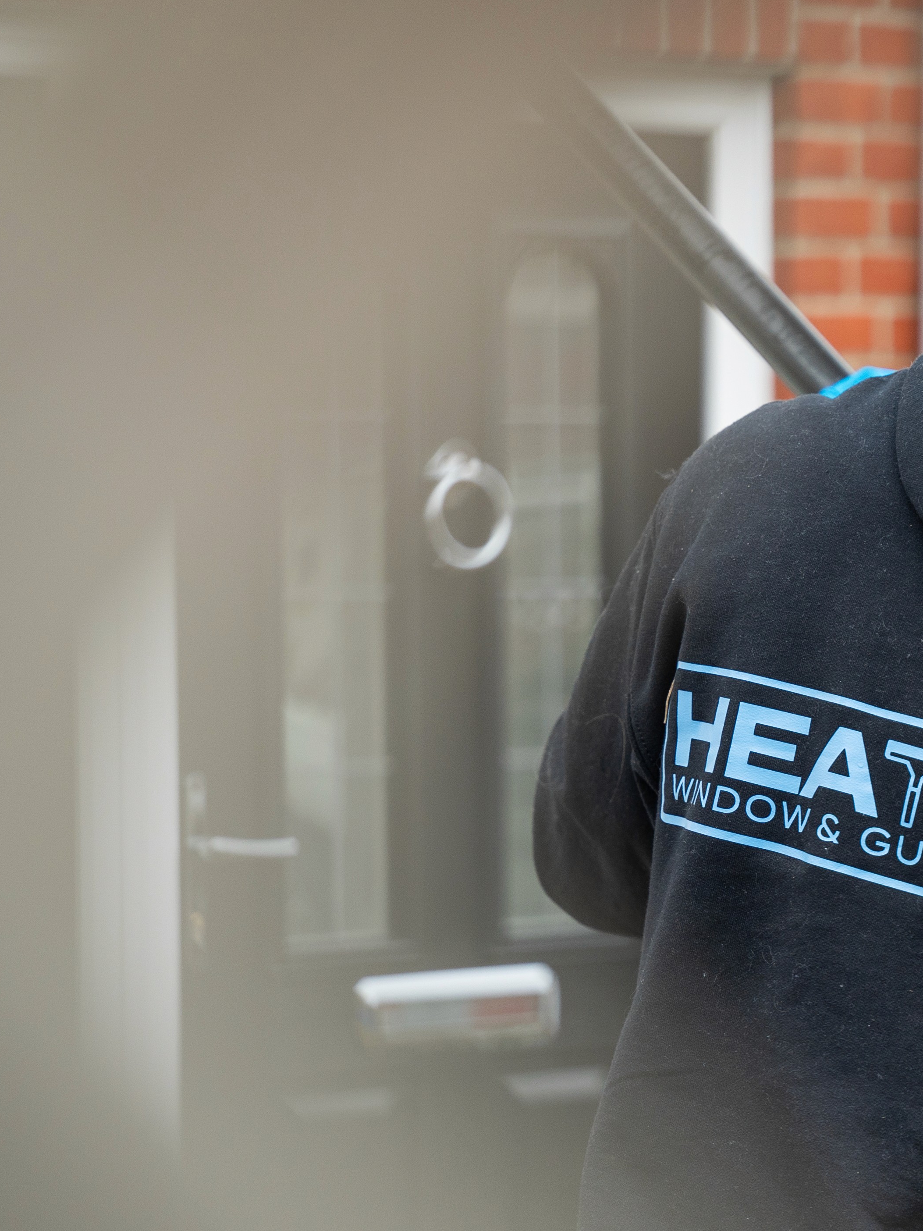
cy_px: 797
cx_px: 857
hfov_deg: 10.2
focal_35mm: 144
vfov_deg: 13.7
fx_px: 5119
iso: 200
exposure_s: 1/100
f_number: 2.8
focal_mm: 60
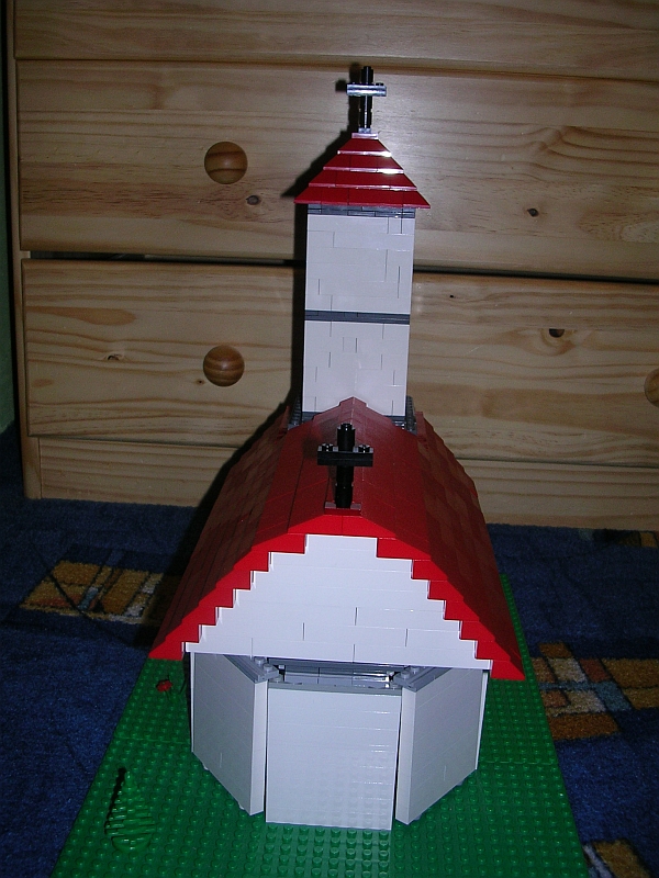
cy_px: 439
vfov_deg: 49.0
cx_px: 330
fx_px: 965
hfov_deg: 37.7
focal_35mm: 38
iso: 50
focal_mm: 5.8
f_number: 2.8
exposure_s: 1/60.1
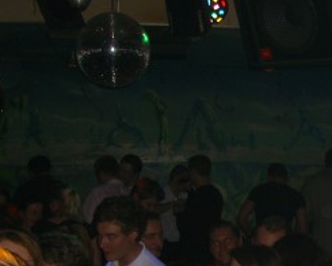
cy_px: 267
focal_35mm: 91
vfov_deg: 16.5
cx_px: 336
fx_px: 894
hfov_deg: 20.3
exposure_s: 1/60
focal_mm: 7.9
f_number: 2.8
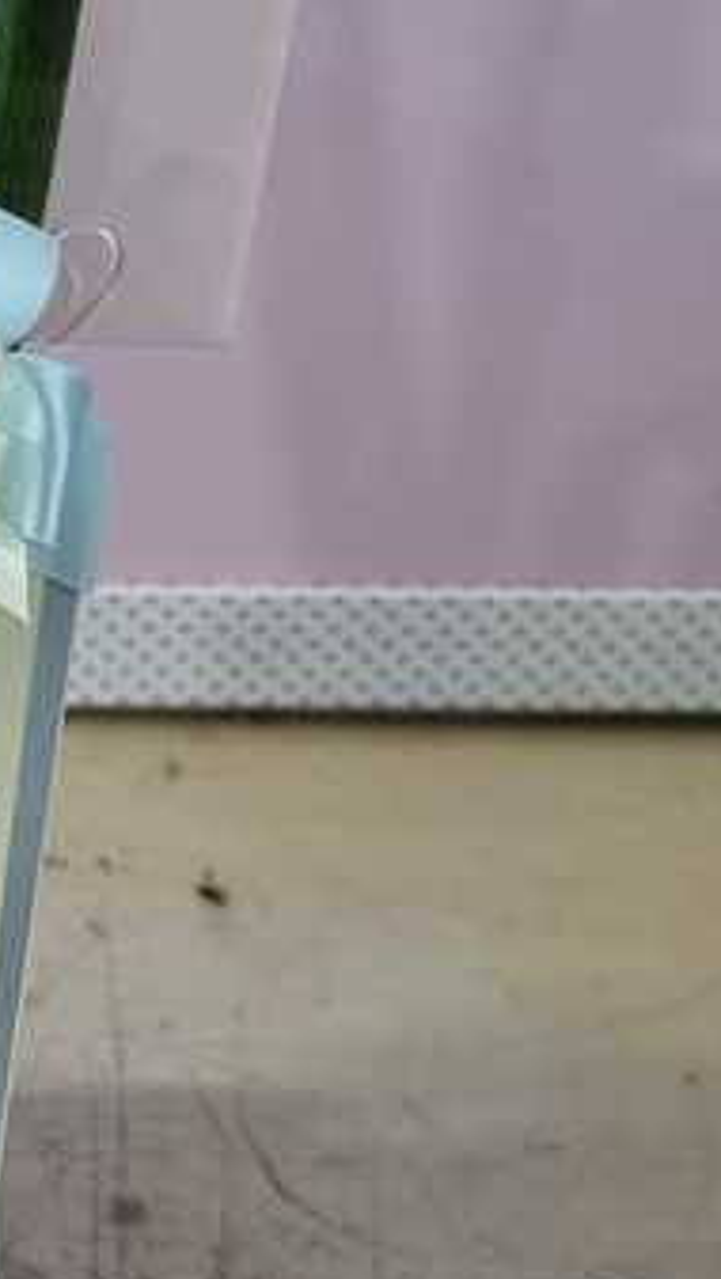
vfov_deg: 33.8
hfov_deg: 18.0
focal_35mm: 62
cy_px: 664
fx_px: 2104
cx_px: -250
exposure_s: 1/120
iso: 250
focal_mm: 6.7
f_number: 1.8
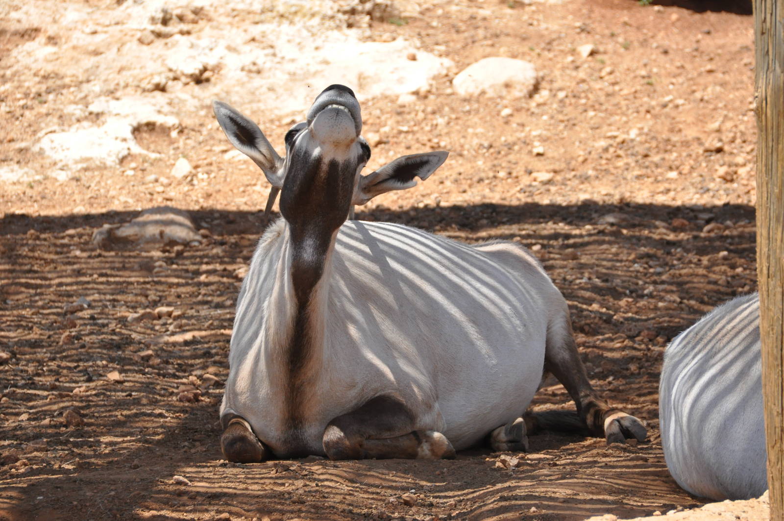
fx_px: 9789
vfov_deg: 3.0
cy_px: 260
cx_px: 392
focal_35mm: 450
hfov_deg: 4.6
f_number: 9
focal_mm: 300
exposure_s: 1/1250
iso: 1000
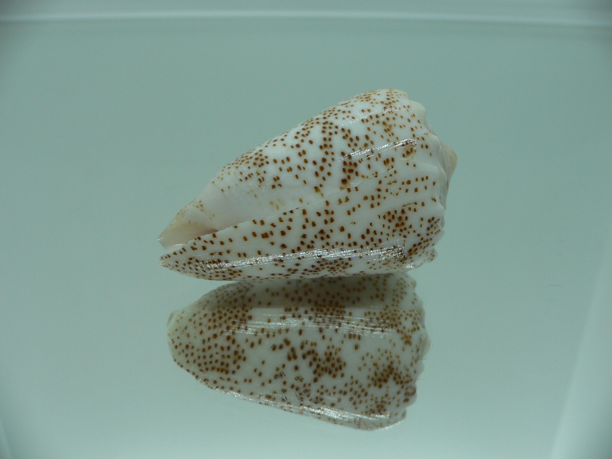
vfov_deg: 40.7
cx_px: 306
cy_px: 230
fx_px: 619
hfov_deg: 52.6
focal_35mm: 35
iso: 80
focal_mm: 4.6
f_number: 2.8
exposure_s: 1/80
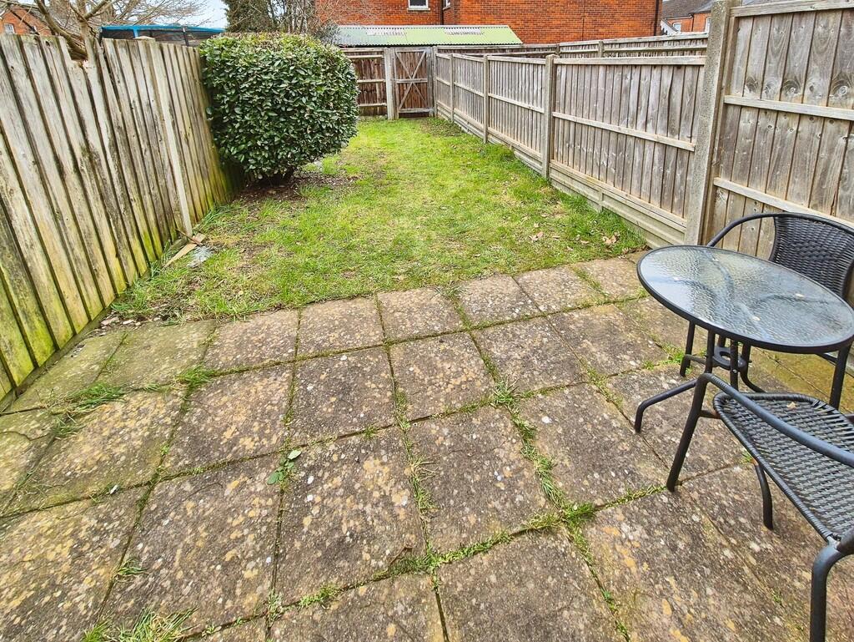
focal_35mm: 13
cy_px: 321
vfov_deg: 90.0
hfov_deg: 106.2
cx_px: 427
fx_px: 321
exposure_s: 1/564
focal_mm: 2.2
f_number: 2.2
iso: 50
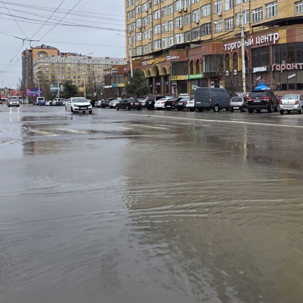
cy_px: 104
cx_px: 244
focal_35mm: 45
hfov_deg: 36.2
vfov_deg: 37.2
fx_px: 446
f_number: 1.8
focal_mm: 5.4
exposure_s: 1/744
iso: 80
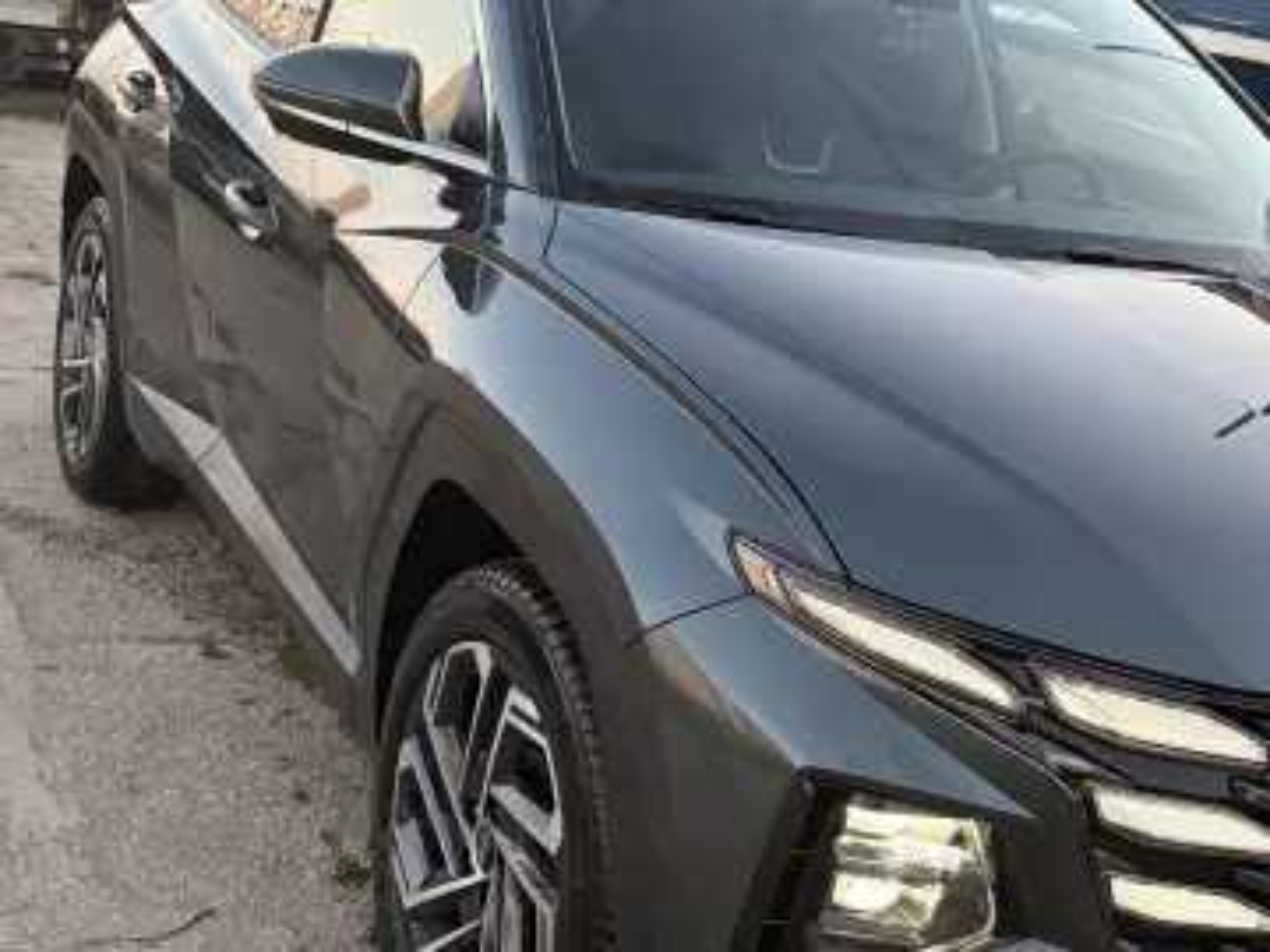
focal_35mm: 26
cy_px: 476
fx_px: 954
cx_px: 635
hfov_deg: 67.3
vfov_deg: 53.1
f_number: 1.6
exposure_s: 1/120
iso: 125
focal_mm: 5.96
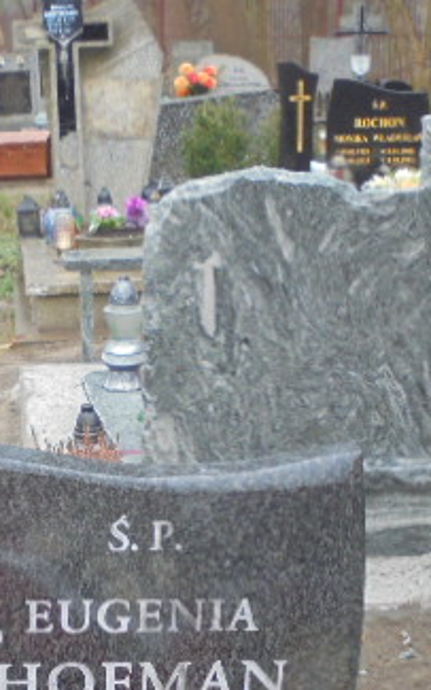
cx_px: 72
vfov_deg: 28.9
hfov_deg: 18.1
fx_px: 1335
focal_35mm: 71
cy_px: 408
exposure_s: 1/30
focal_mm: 6.1
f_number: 4
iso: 250
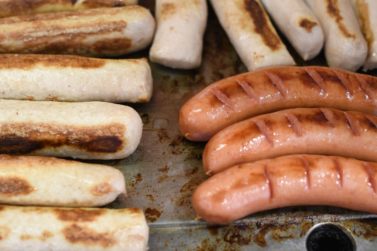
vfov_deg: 18.2
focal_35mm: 75
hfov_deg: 27.0
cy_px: 126
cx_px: 188
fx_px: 785
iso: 400
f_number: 2.8
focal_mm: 50
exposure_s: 1/60
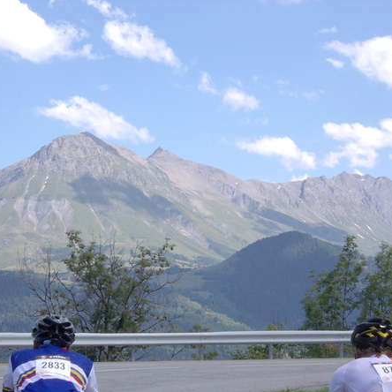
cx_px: 147
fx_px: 1256
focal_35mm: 98
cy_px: 198
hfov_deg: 17.7
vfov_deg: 17.7
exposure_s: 1/500
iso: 100
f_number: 4.8
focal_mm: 11.6
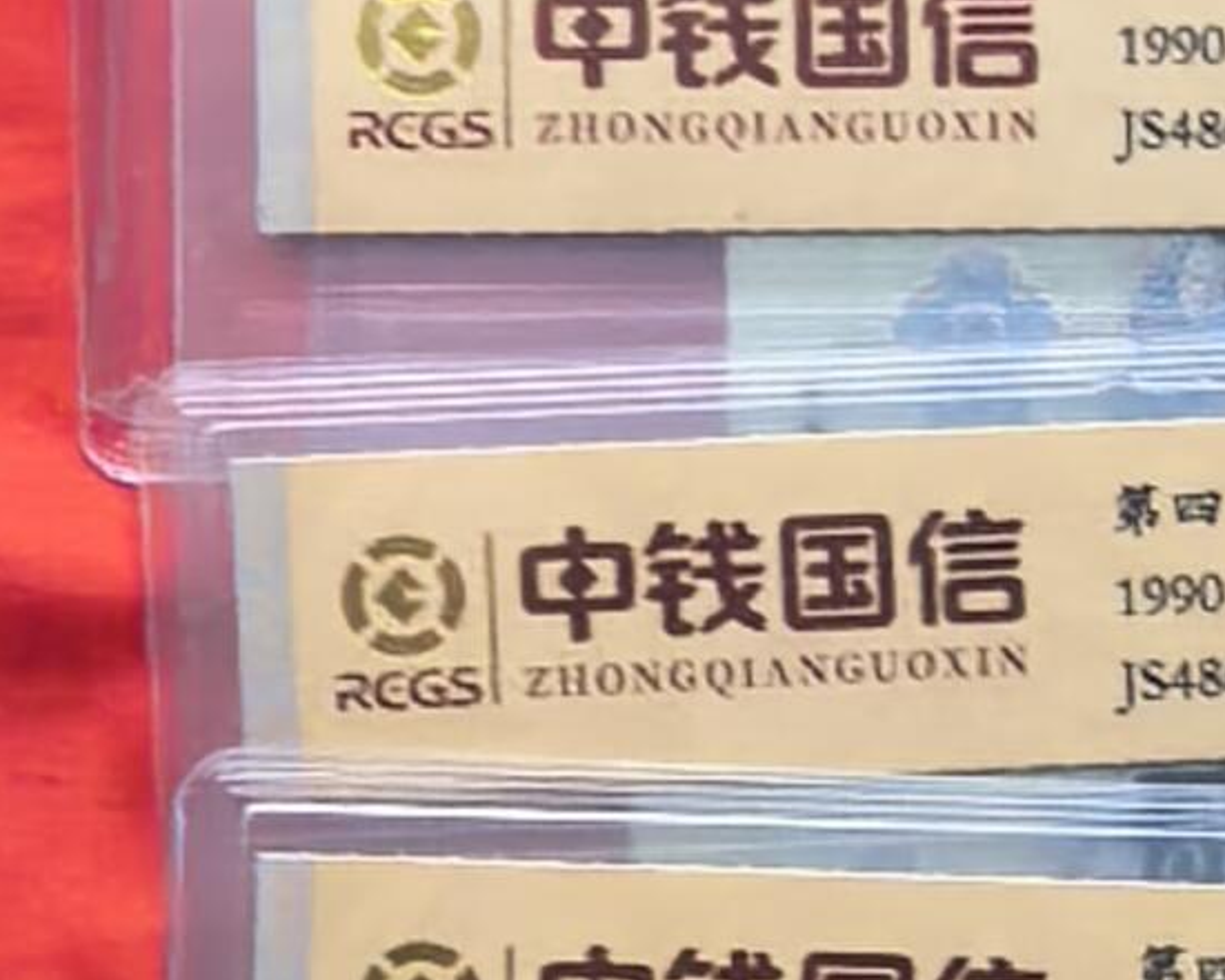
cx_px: 1385
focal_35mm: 153
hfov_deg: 12.4
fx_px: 5548
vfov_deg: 10.1
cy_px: 607
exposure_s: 1/100
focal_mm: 1.95
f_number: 2.2
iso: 100
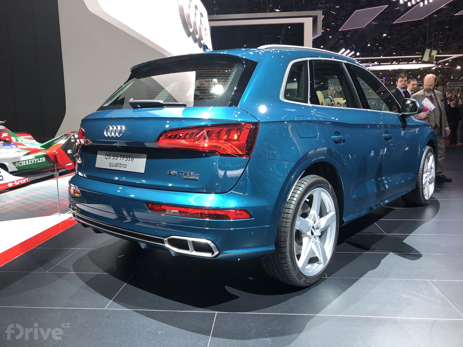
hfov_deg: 63.4
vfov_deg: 49.7
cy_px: 174
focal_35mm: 28
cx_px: 232
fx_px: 375
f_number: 1.8
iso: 40
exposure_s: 1/31
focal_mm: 3.99
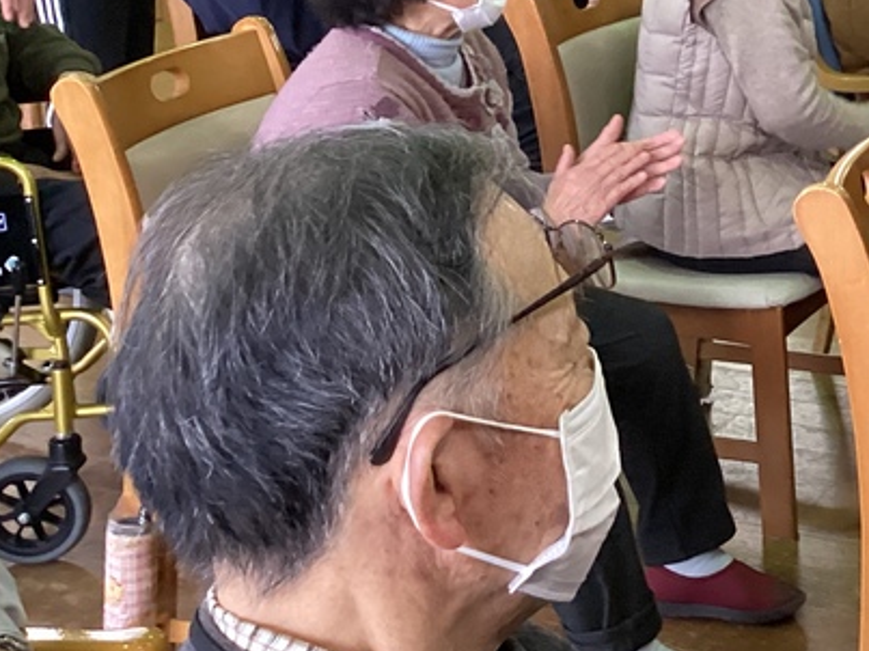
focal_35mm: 77
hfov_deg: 23.1
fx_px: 1932
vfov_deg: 18.3
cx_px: 1067
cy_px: -106
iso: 250
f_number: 2.4
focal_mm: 3.3
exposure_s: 1/50
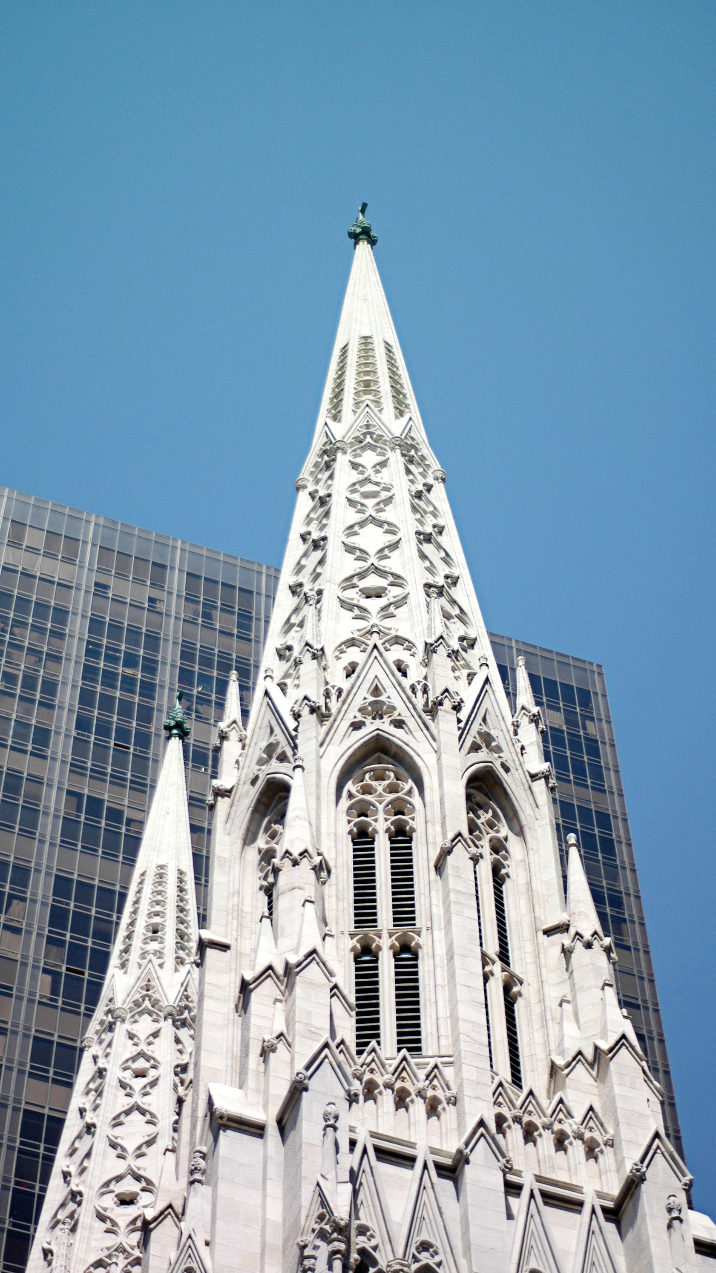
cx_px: 347
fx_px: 2667
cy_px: 634
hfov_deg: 15.3
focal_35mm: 79
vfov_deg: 26.9
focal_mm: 50
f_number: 1.8
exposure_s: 1/8000
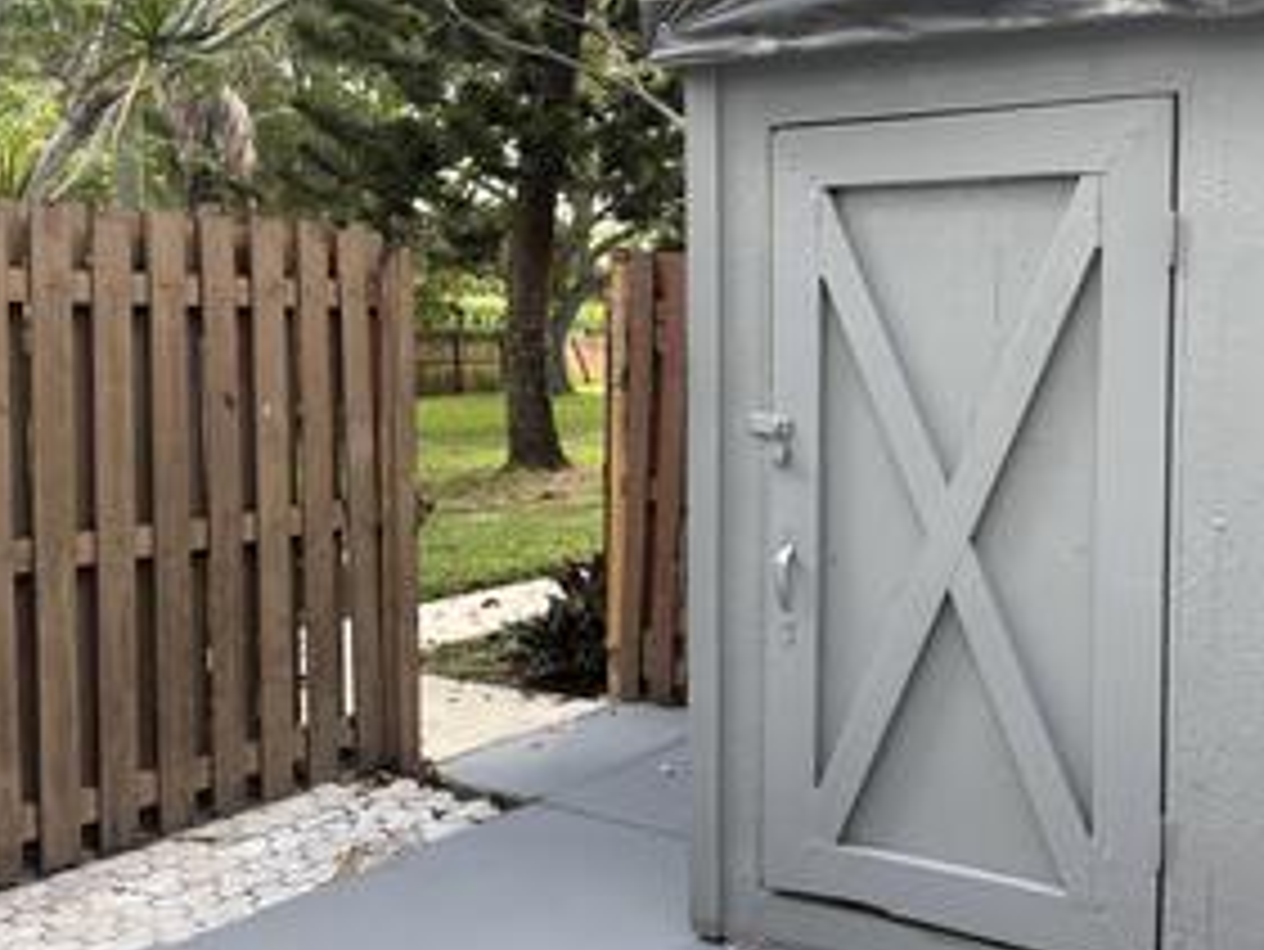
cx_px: 873
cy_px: 419
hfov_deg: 49.0
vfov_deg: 38.6
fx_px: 1352
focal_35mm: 37
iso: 40
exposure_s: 1/176
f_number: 1.6
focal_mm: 5.96
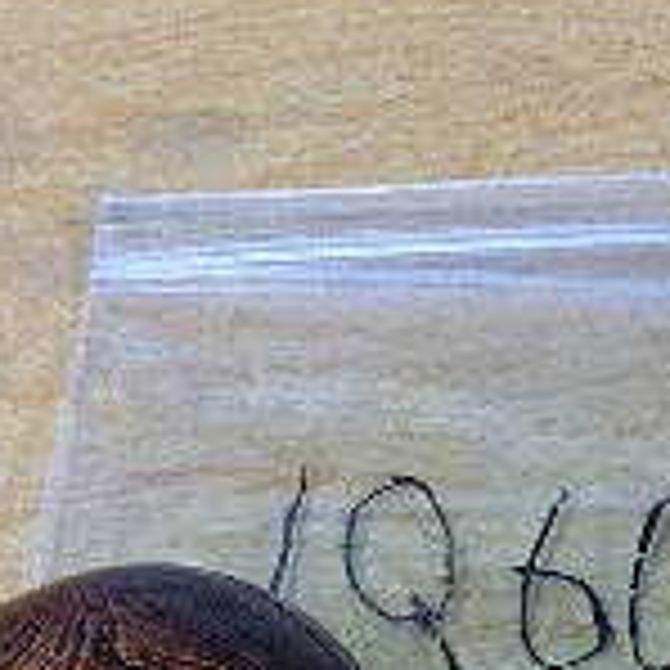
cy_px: 1142
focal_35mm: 134
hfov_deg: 12.7
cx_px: 782
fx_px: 2934
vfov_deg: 12.1
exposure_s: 1/17
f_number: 2.8
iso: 80
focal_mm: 3.85
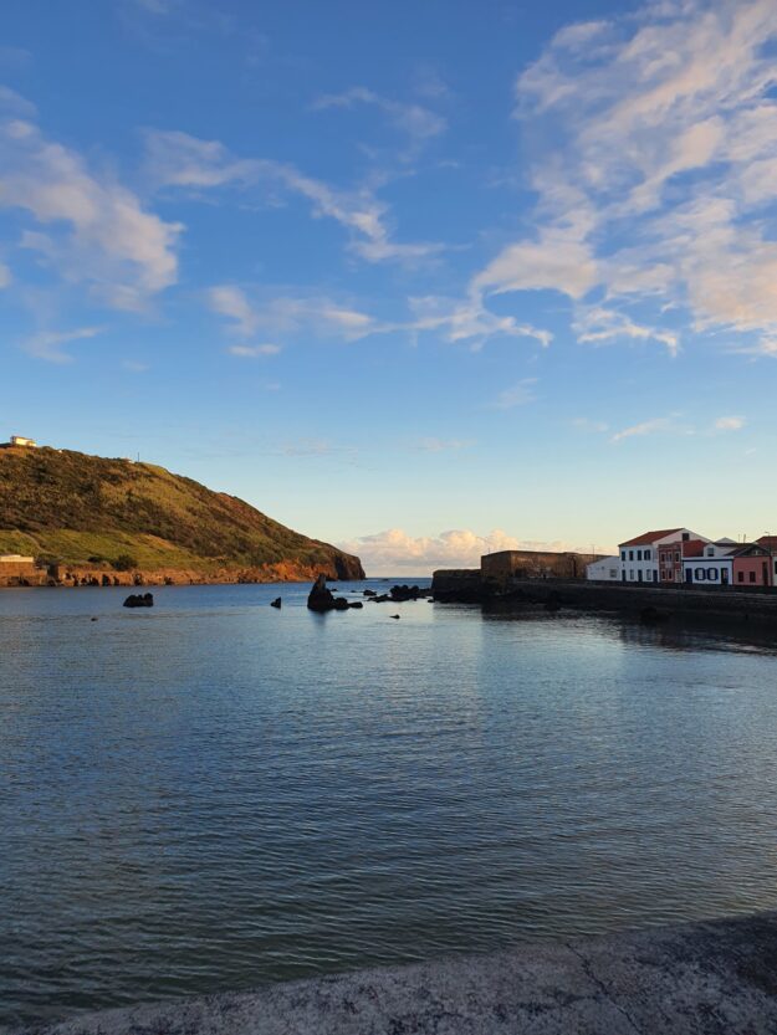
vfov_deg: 67.3
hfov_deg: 53.1
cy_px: 518
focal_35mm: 26
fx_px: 778
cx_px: 388
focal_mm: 4.3
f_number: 2.4
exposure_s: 1/574
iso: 50
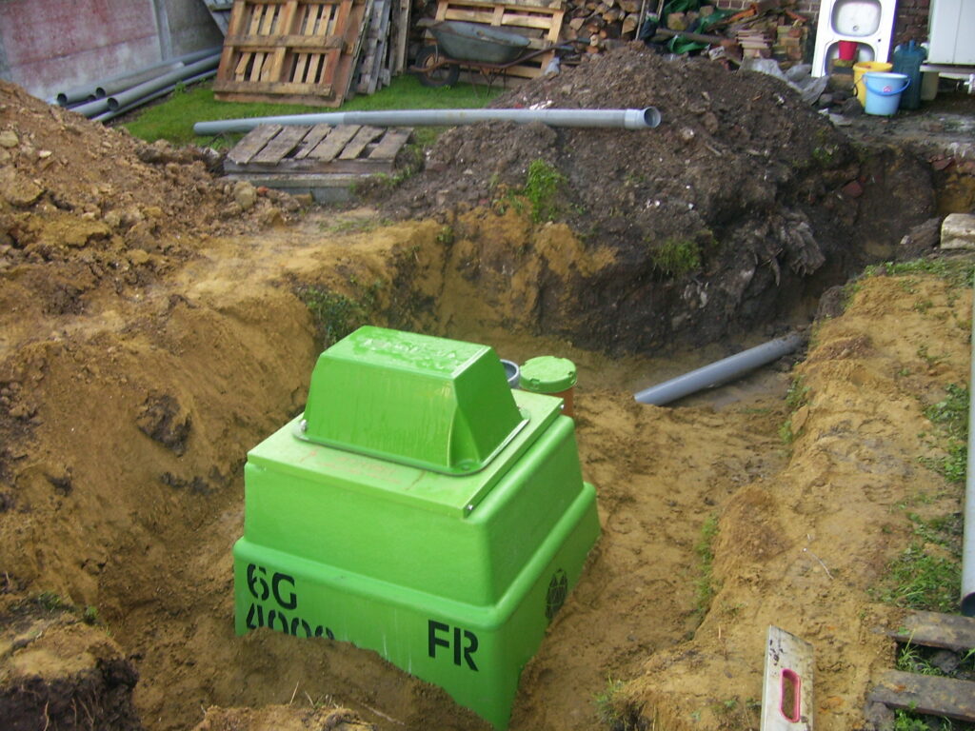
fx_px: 958
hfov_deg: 54.0
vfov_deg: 41.8
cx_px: 488
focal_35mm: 34
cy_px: 366
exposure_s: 1/90
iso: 80
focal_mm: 5.6
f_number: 2.7
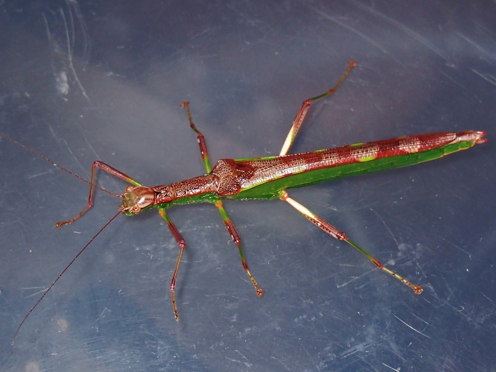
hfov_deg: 27.4
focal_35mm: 71
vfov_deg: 20.7
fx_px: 1017
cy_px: 186
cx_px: 248
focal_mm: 12.73
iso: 200
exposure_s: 1/125
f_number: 5.6
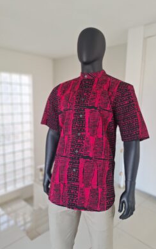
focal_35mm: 25
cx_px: 86
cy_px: 126
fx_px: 170
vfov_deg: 72.5
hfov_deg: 49.2
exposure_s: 1/100
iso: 64
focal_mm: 5.54
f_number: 1.8
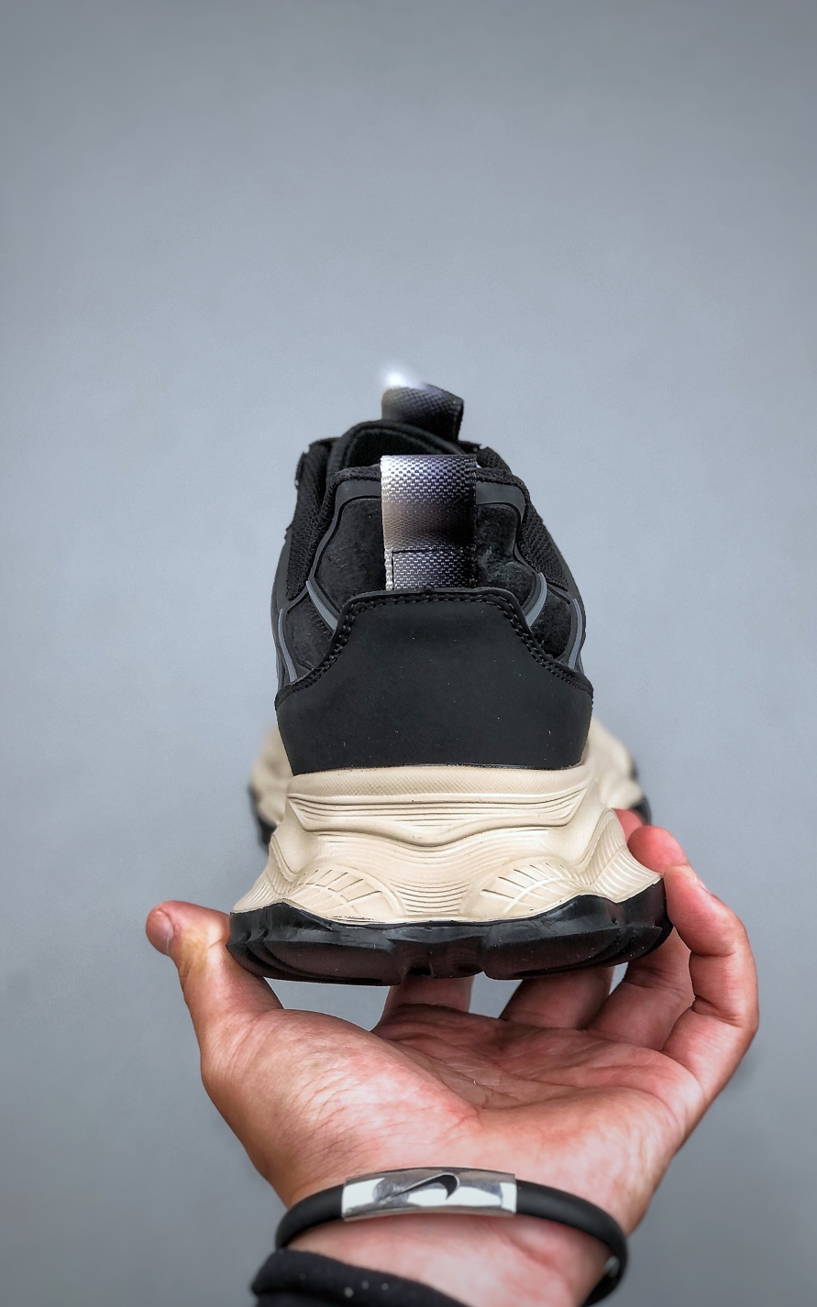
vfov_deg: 33.5
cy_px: 651
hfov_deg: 21.3
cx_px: 406
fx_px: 2174
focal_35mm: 61
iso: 25
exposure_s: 1/50
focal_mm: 6.6
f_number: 2.8
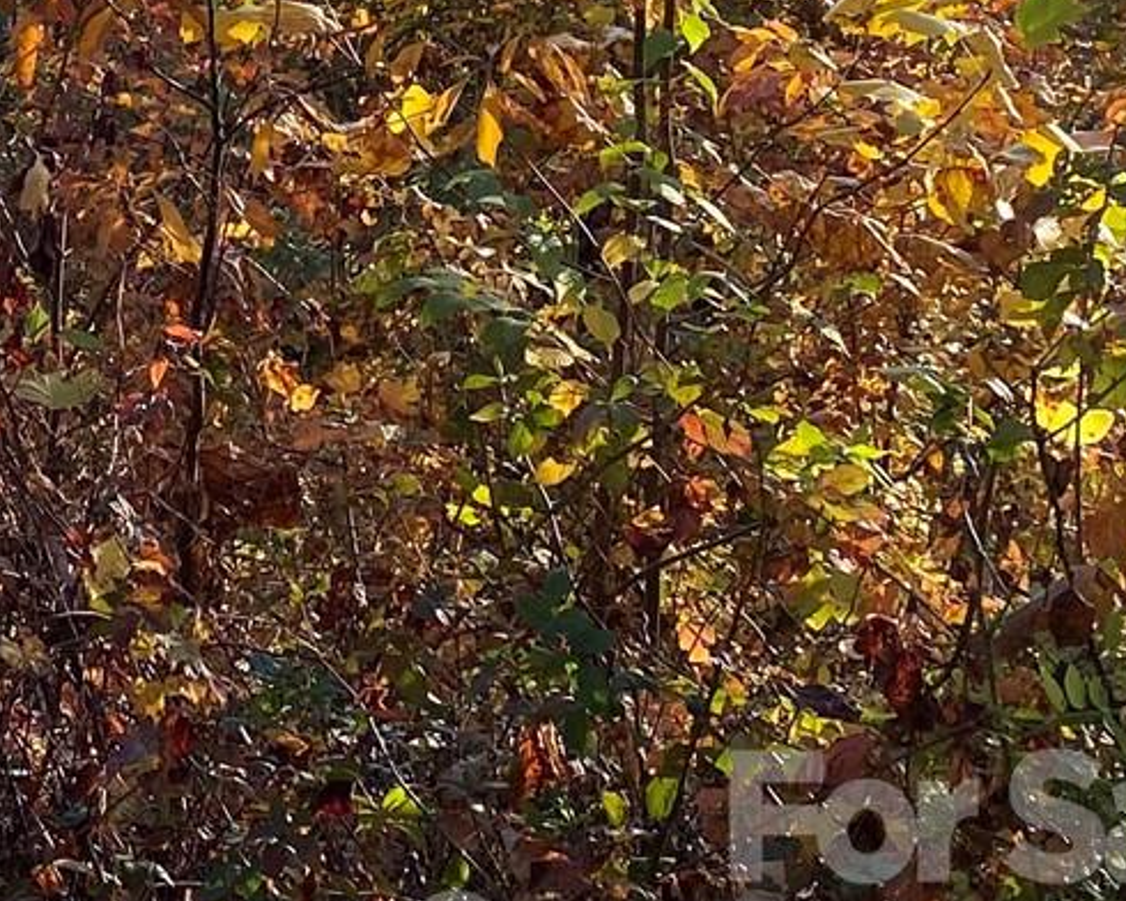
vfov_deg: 13.4
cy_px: -584
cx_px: -866
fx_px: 3532
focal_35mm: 106
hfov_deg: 15.6
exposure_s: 1/1258
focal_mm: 4.25
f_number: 1.8
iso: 32
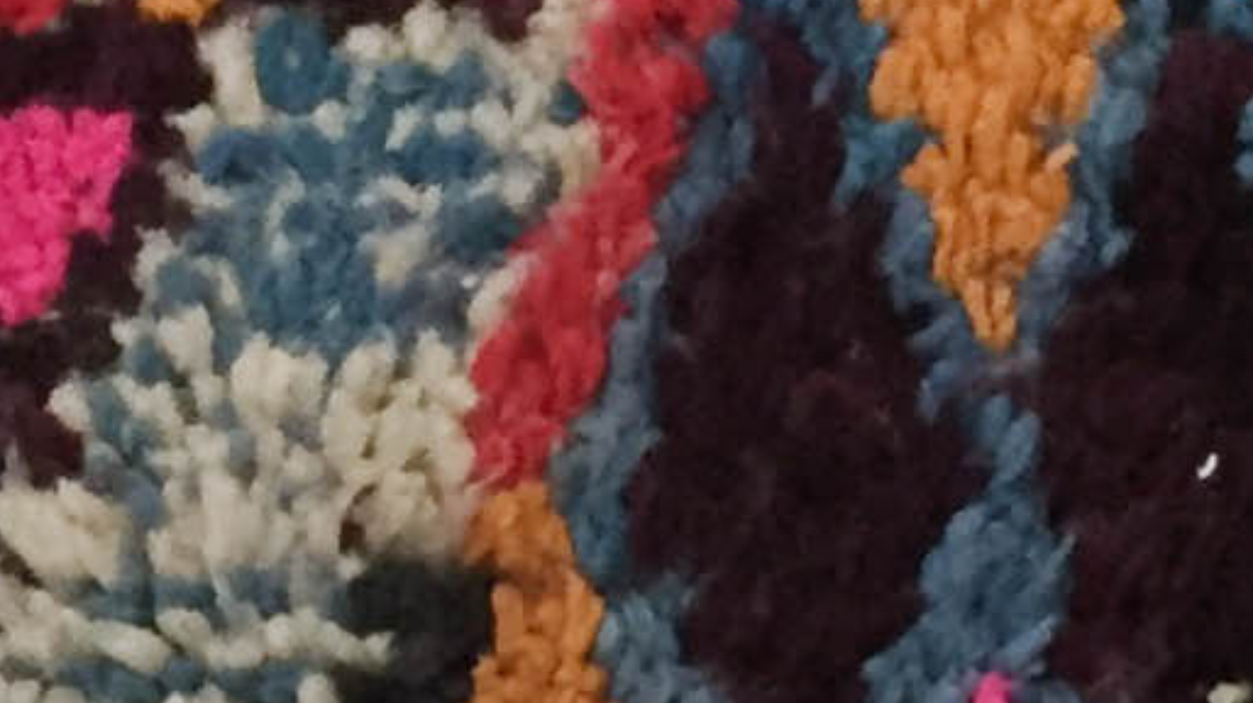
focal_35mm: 196
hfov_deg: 10.7
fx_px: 6509
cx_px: 1677
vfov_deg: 5.7
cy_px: -1560
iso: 200
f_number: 2.2
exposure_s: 1/33
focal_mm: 4.15
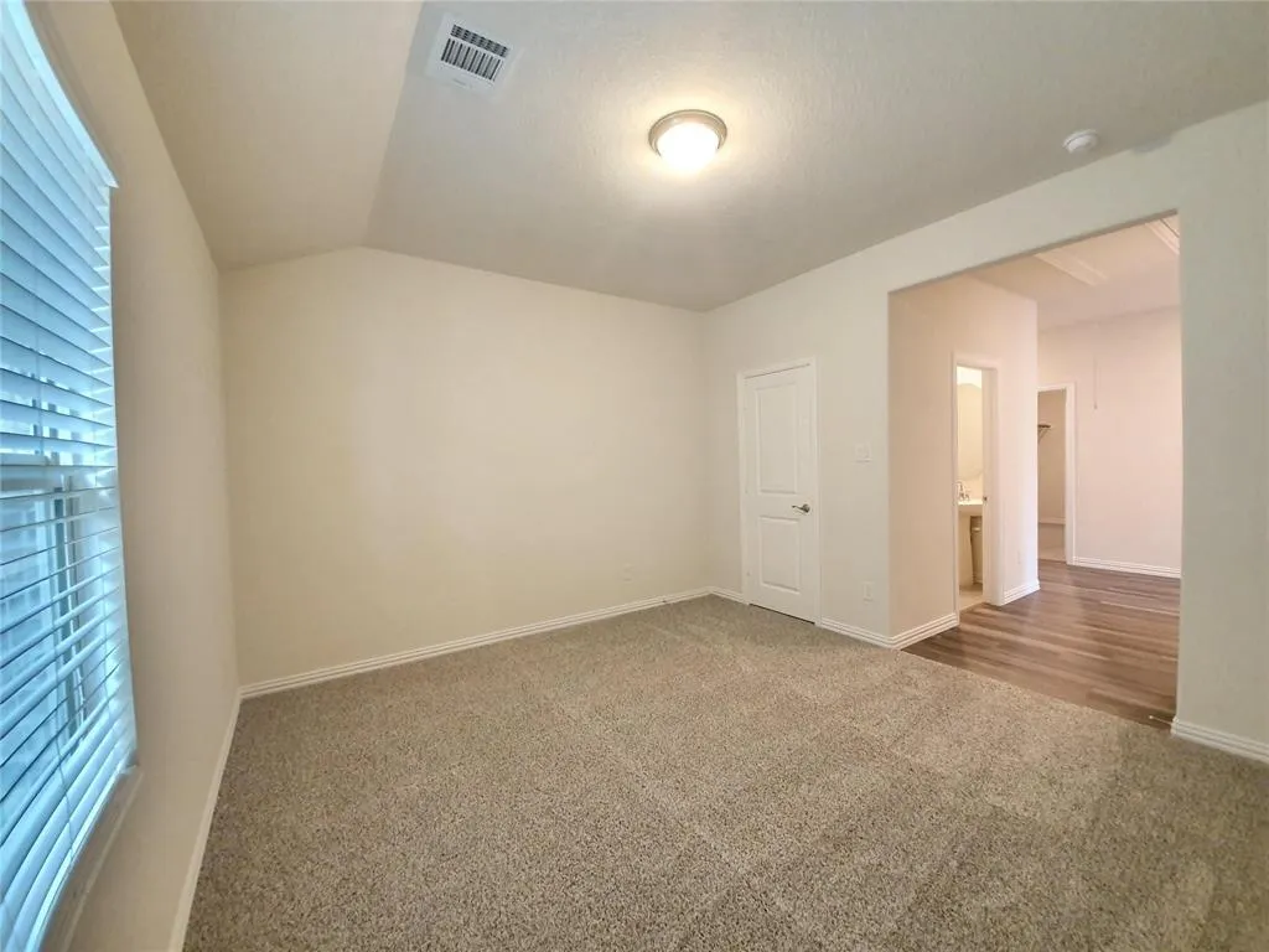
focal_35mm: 13
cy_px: 476
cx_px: 634
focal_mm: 1.8
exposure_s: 1/30
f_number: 2.2
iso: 320
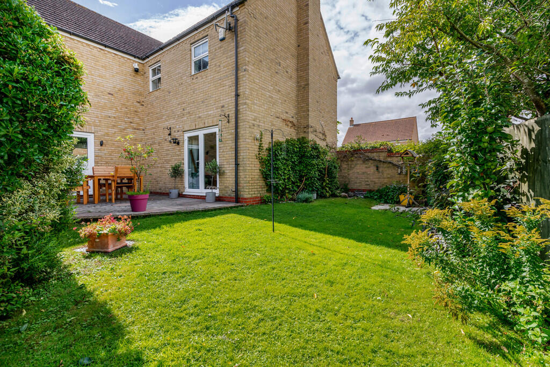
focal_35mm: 16
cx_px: 275
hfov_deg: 96.7
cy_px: 184
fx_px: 244
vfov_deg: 73.8
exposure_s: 1/320
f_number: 8
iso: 250
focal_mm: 16
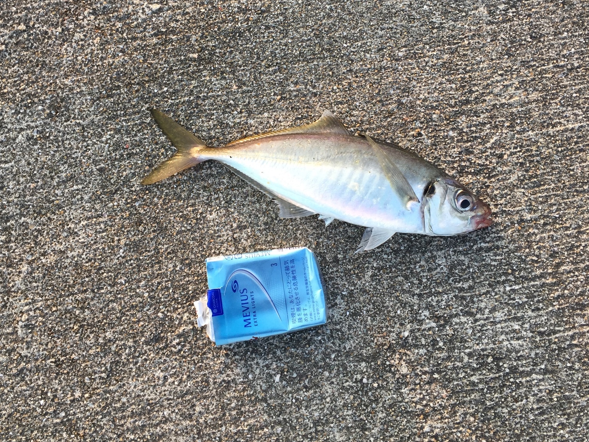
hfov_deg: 47.9
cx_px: 294
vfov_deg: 36.4
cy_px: 147
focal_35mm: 39
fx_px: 664
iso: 32
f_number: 2.2
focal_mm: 4.15
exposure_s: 1/250
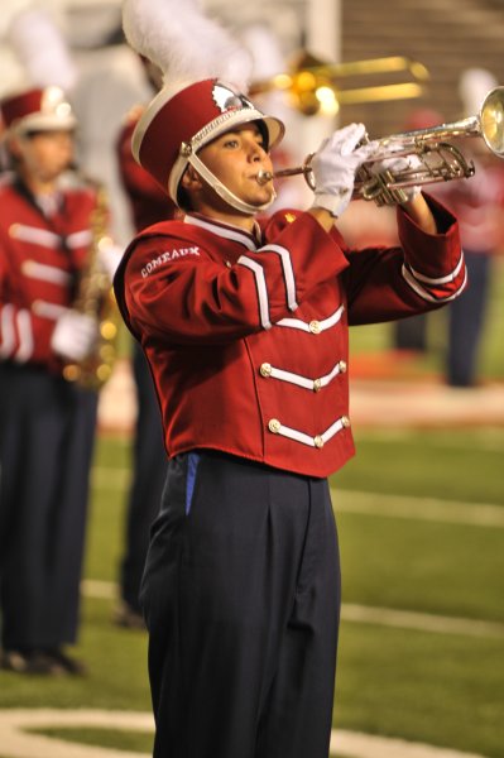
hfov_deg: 4.6
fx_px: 6310
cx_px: 252
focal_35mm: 300
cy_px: 379
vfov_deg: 6.9
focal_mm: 200
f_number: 2.8
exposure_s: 1/60
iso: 320
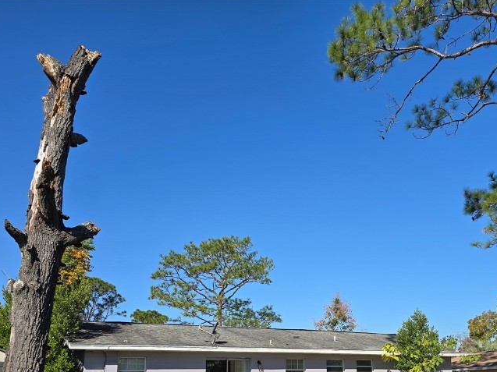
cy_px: 297
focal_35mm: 37
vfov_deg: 37.3
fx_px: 531
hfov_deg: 49.6
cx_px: 314
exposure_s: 1/756
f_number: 1.7
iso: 12
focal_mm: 6.3
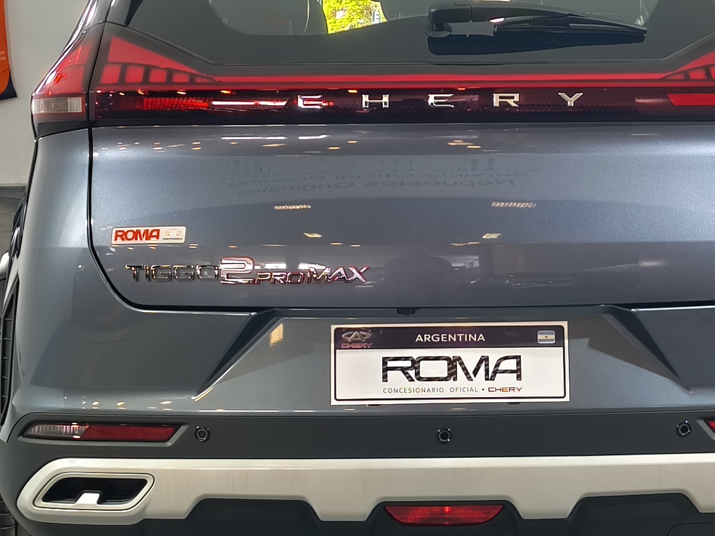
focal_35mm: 84
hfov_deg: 23.3
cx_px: 400
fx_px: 1735
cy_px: 277
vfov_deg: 17.6
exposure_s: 1/33.3
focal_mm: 5.35
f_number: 1.7
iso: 250
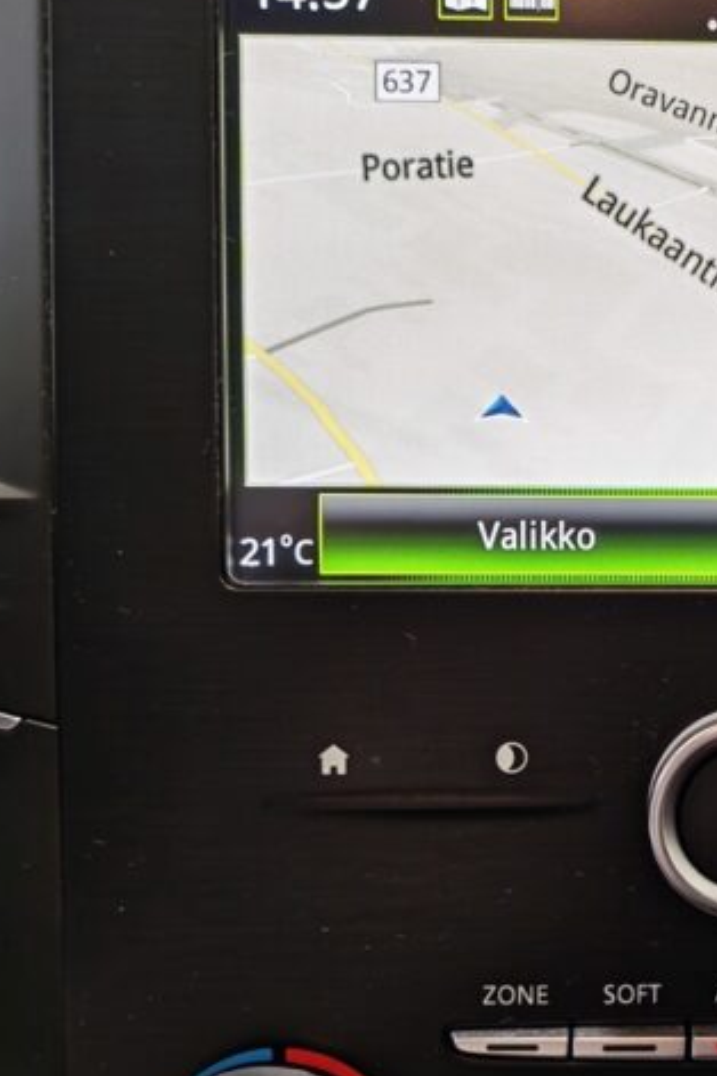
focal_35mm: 52
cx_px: 731
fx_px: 1553
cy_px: 514
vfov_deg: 38.2
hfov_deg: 24.7
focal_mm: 5.4
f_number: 1.6
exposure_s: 1/50
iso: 100
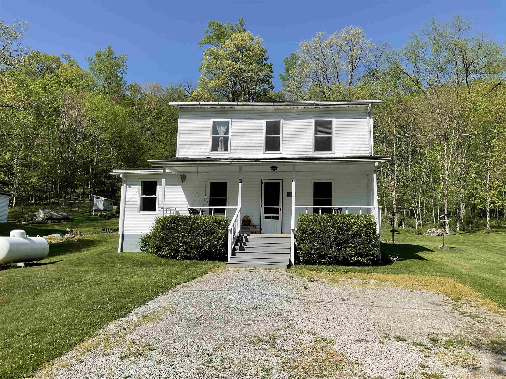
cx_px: 253
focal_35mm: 29
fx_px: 424
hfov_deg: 61.7
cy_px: 190
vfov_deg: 48.2
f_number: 1.8
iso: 16
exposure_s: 1/2227
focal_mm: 3
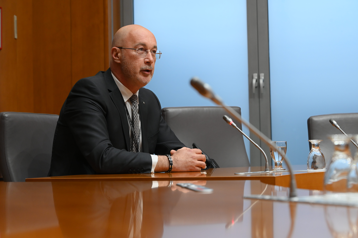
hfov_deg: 23.7
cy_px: 119
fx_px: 855
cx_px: 179
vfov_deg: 15.9
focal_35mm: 86
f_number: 6.3
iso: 2500
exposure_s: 1/160
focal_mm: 86
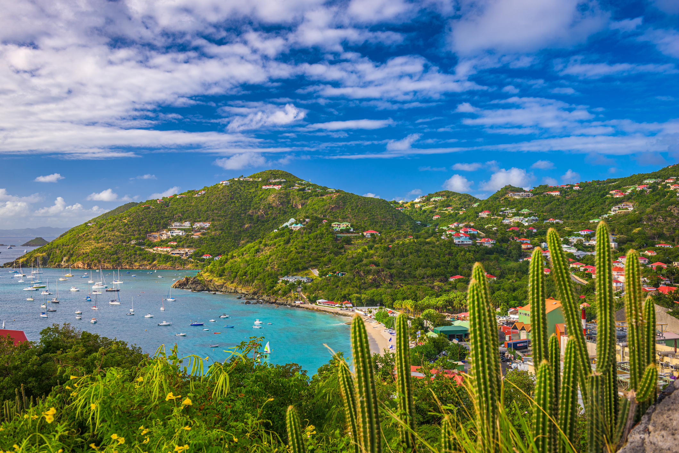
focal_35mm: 35
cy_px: 226
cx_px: 340
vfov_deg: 37.9
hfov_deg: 54.4
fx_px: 660
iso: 160
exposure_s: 1/80
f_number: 8
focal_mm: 35
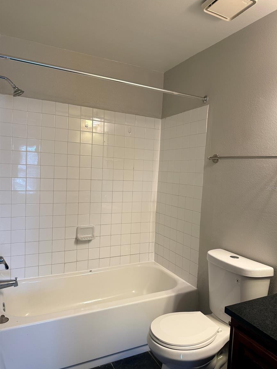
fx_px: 267
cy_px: 188
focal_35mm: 25
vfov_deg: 69.4
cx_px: 144
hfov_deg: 54.9
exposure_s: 1/120
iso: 200
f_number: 1.78
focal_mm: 6.76
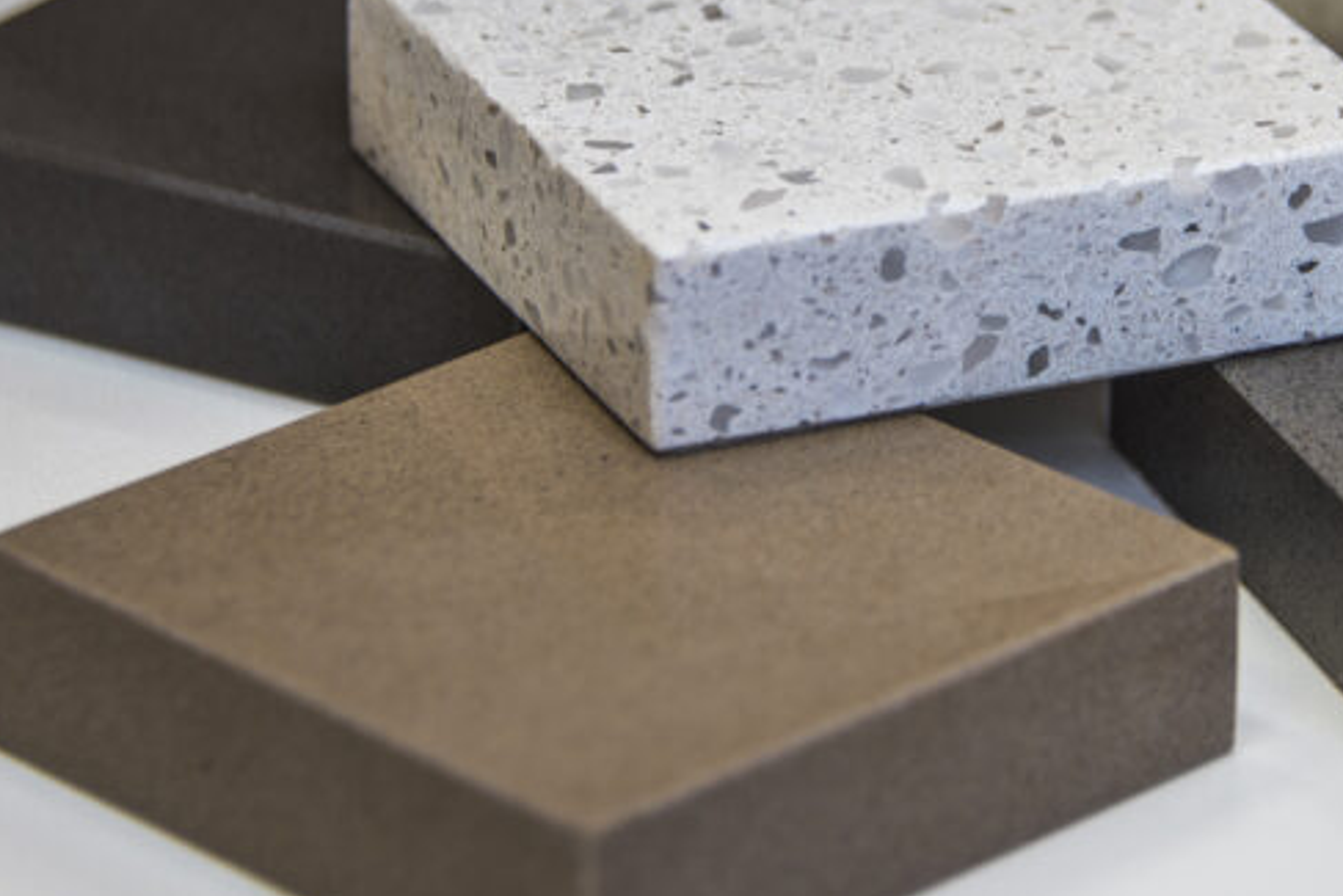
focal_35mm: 244
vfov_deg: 5.6
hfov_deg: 8.4
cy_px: 113
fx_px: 9105
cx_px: 1026
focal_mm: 116
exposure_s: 1/15
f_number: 5.6
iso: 64
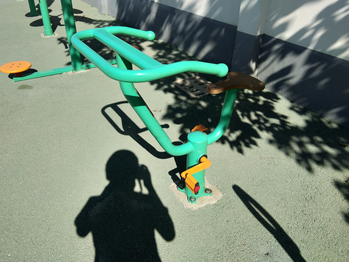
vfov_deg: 45.4
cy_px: 131
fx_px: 313
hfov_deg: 58.4
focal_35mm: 31
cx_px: 174
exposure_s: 1/1236
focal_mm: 3.69
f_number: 2.2
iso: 50
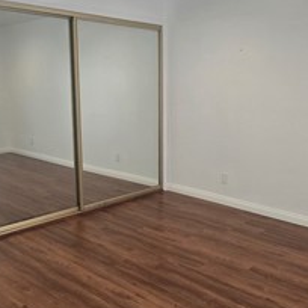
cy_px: 159
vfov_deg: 46.0
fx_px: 362
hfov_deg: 45.9
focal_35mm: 36
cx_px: 180
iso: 125
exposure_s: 1/60
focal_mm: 2.2
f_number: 2.2
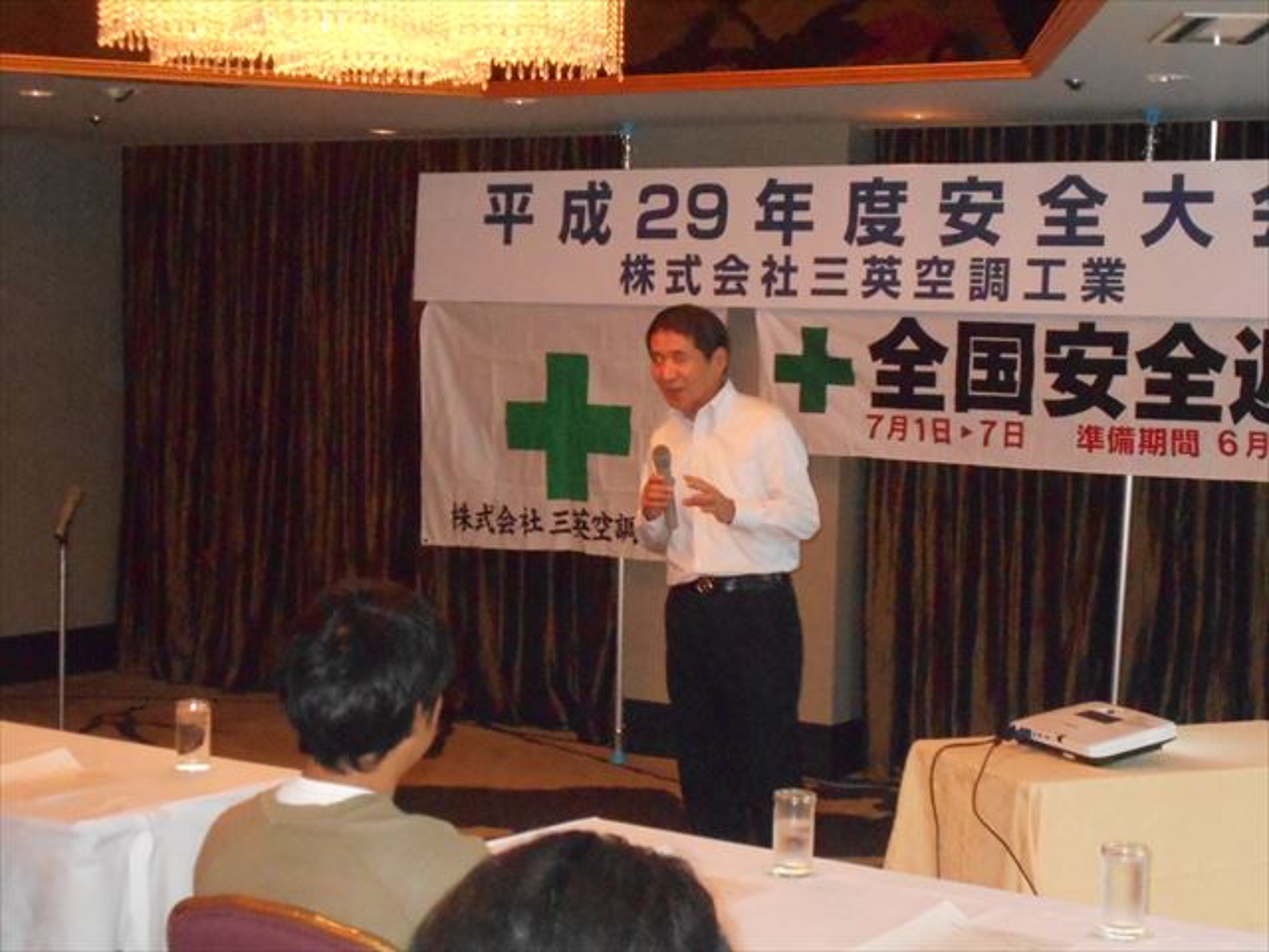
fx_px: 2383
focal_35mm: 65
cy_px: 476
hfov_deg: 29.8
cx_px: 634
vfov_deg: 22.6
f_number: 5.3
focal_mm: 11.6
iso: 1600
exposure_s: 1/60
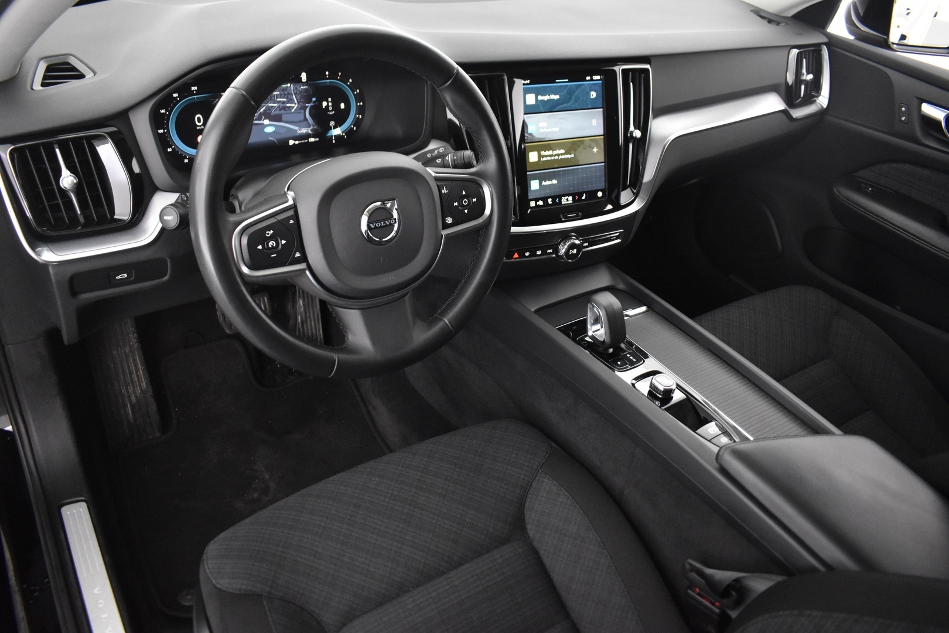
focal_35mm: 27
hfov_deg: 67.4
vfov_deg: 47.9
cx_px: 474
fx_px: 712
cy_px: 316
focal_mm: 18
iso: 3200
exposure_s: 1/25
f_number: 3.5
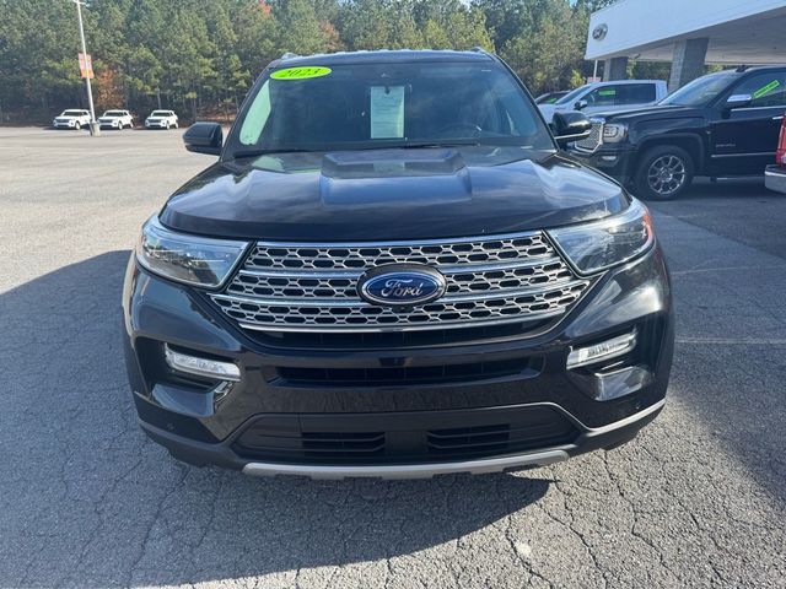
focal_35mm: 24
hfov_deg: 71.6
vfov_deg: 56.8
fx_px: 545
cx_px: 393
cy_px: 294
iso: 80
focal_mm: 6.76
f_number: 1.78
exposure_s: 1/1059
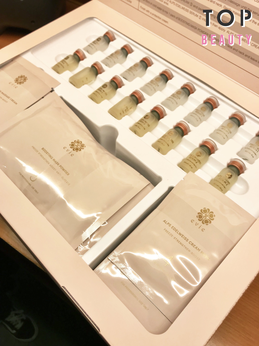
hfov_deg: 49.7
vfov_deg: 63.4
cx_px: 130
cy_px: 173
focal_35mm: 28
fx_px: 279
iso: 32
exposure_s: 1/100
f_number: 1.8
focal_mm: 3.99
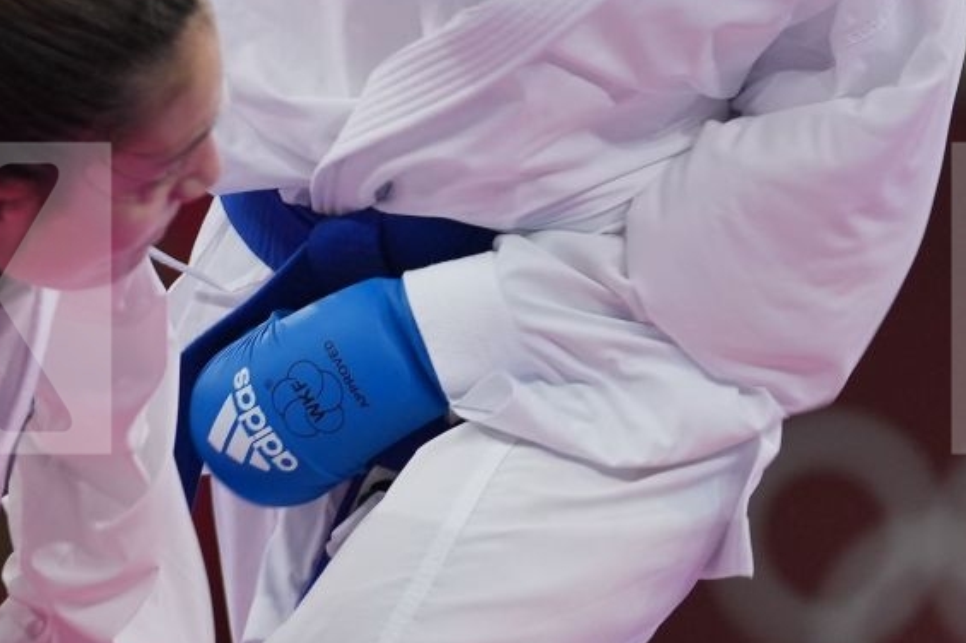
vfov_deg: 2.1
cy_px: -310
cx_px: -48
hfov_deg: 3.2
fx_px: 17270
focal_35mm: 644
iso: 640
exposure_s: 1/1000
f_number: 2.8
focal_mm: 135
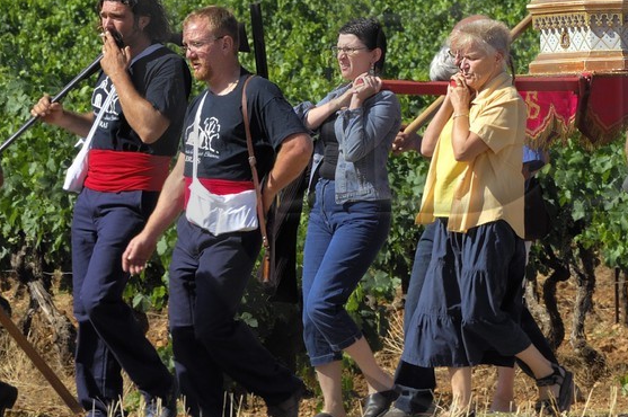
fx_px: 9008
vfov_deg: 2.7
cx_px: 594
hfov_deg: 4.0
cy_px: 29
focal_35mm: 517
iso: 100
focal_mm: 120
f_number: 9
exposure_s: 1/250
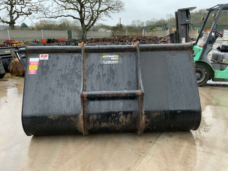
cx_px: 114
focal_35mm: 29
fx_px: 191
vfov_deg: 48.2
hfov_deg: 61.7
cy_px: 86
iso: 160
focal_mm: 3
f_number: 1.8
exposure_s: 1/60
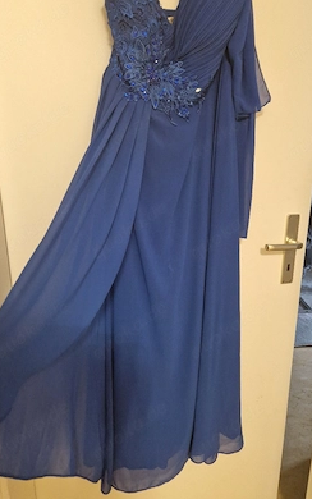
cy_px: 244
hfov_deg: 49.3
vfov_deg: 72.5
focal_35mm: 25
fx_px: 340
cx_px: 157
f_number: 1.8
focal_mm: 5.4
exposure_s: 1/100
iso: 1000
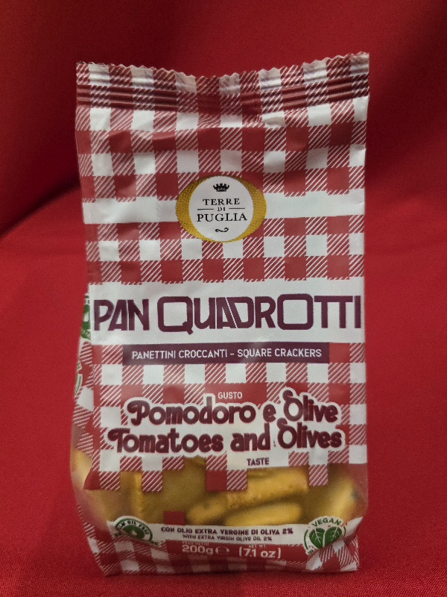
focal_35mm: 23
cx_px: 224
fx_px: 396
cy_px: 298
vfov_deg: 73.9
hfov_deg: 58.9
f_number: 1.7
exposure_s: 1/101
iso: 640
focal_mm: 6.3
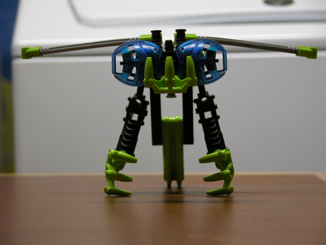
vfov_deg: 11.1
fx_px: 1262
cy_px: 122
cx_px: 163
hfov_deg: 14.7
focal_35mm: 134
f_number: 3.8
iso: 100
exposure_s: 1/6.7
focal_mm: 34.7
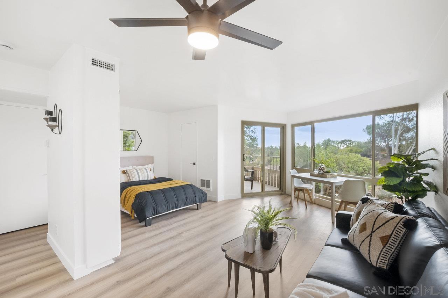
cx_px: 224
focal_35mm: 15
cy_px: 149
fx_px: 187
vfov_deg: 77.3
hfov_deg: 100.4
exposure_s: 1/4
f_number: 14
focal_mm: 10
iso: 200
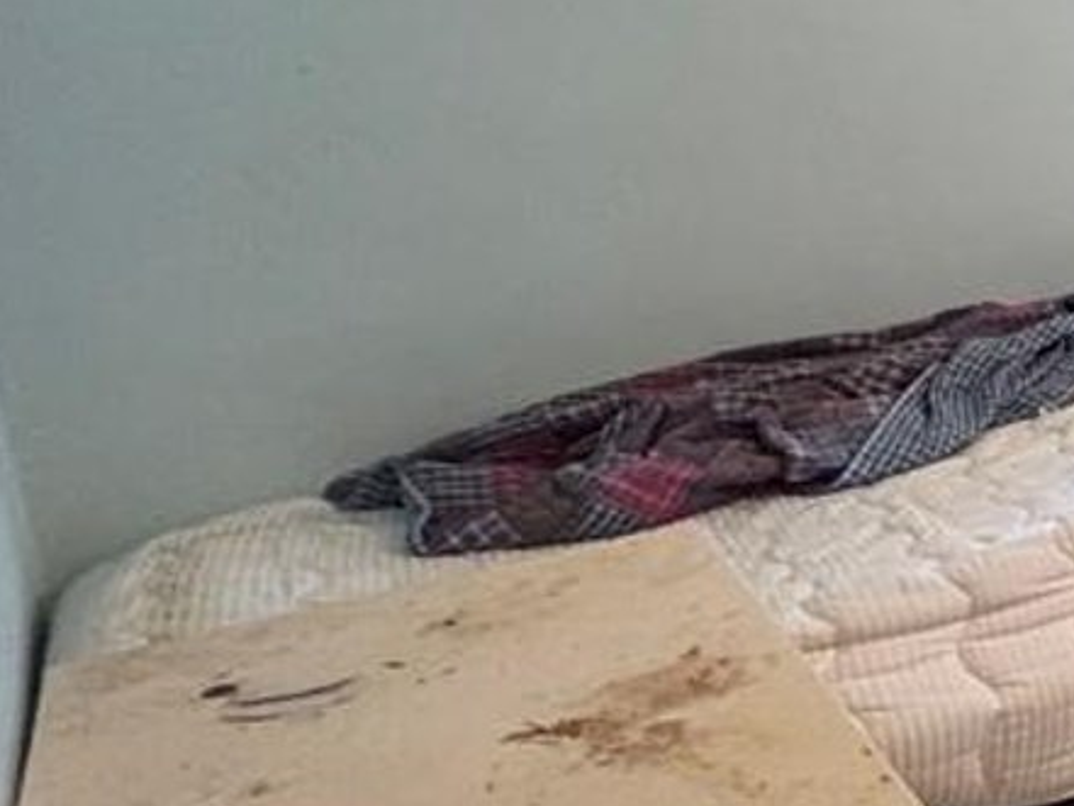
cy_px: 279
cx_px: 1643
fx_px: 1490
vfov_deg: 30.1
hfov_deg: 26.9
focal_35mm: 48
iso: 640
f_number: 2.2
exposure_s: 1/60
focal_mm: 2.22
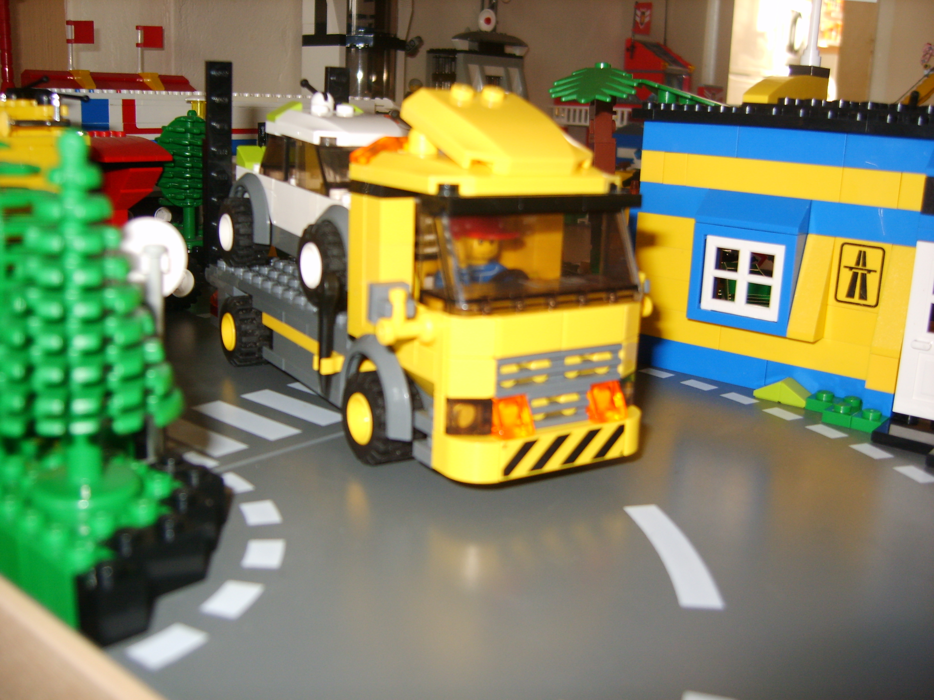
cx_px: 467
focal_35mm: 35
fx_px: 944
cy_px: 350
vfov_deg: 40.7
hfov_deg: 52.6
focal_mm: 7.4
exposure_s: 1/30
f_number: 2.8
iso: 100
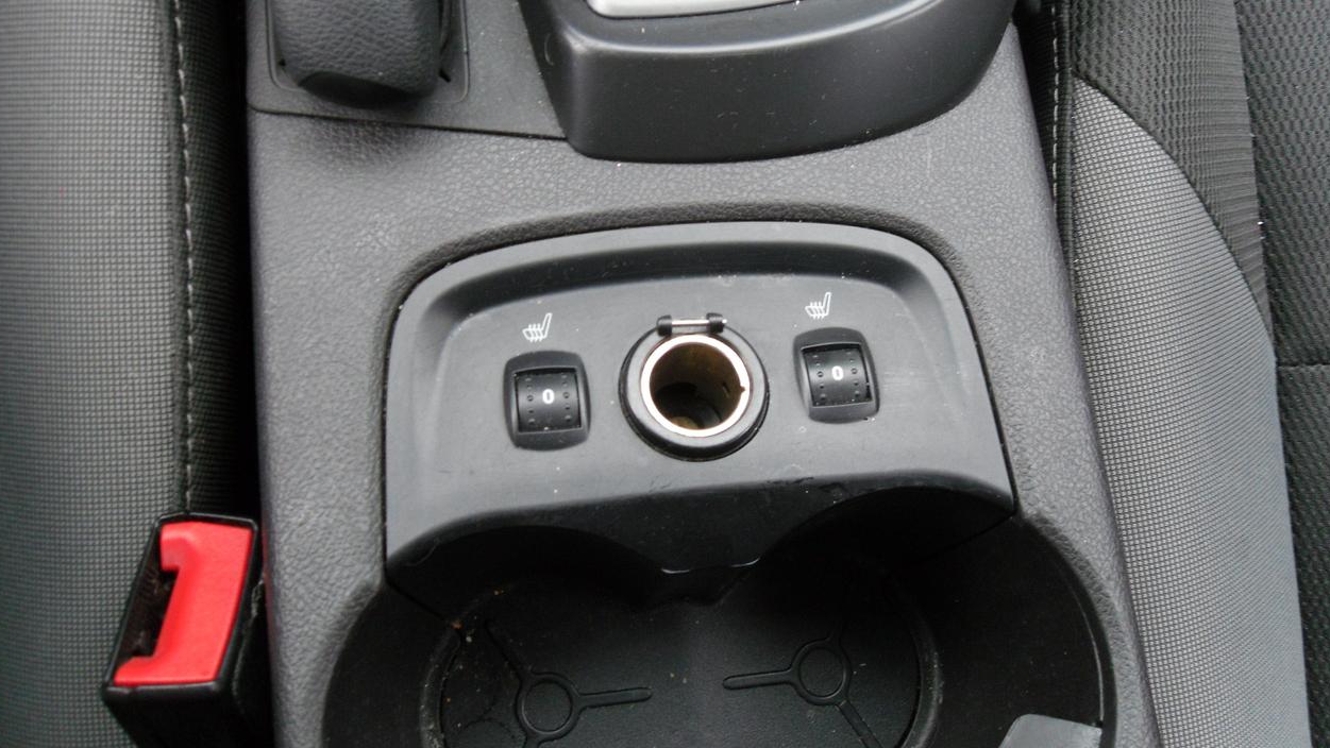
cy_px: 306
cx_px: 672
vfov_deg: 30.4
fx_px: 1376
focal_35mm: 39
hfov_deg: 51.6
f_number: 3.5
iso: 200
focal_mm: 6.3
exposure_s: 1/22
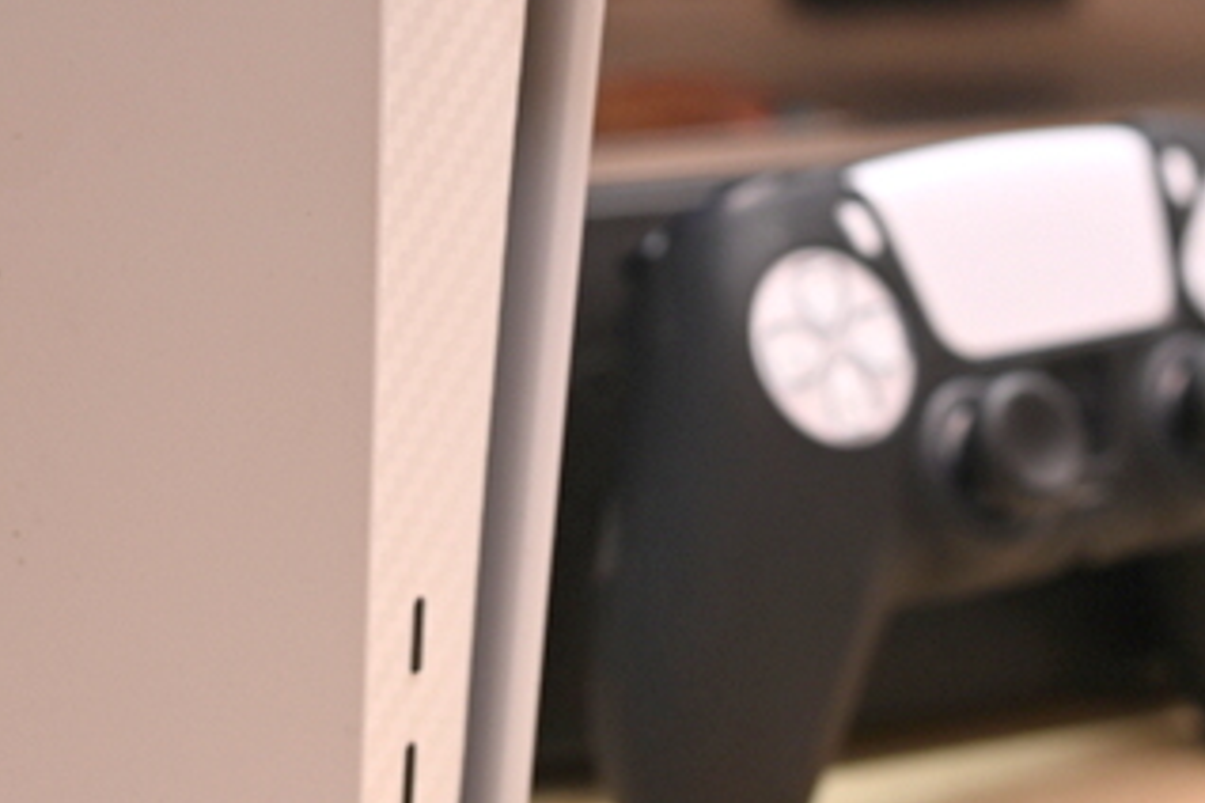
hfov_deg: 15.5
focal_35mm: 132
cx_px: 409
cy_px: -241
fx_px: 4418
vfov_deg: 10.2
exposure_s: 1/50
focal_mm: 35
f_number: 2.5
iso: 100
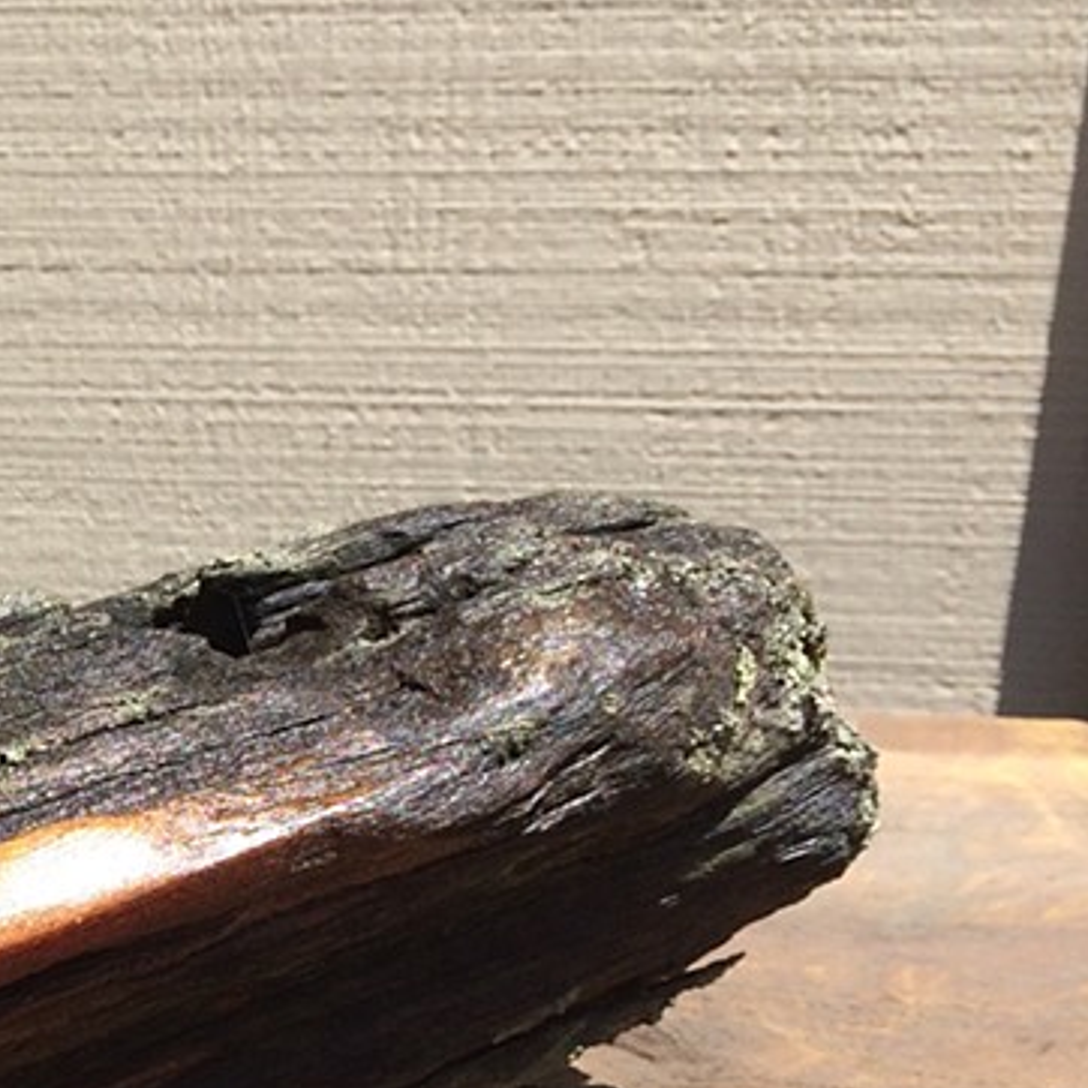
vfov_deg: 21.0
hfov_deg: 19.3
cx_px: -418
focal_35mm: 81
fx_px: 2880
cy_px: 929
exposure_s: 1/1786
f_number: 2.2
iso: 40
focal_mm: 4.1
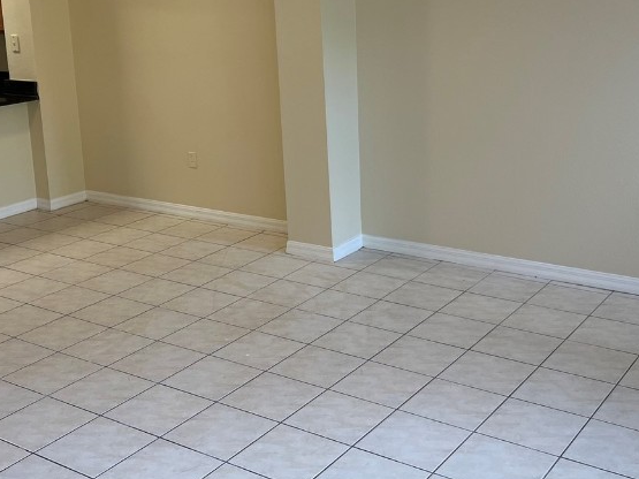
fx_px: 886
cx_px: 283
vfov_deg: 29.9
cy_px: 142
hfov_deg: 39.6
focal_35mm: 48
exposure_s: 1/120
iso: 80
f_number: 1.6
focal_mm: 5.1
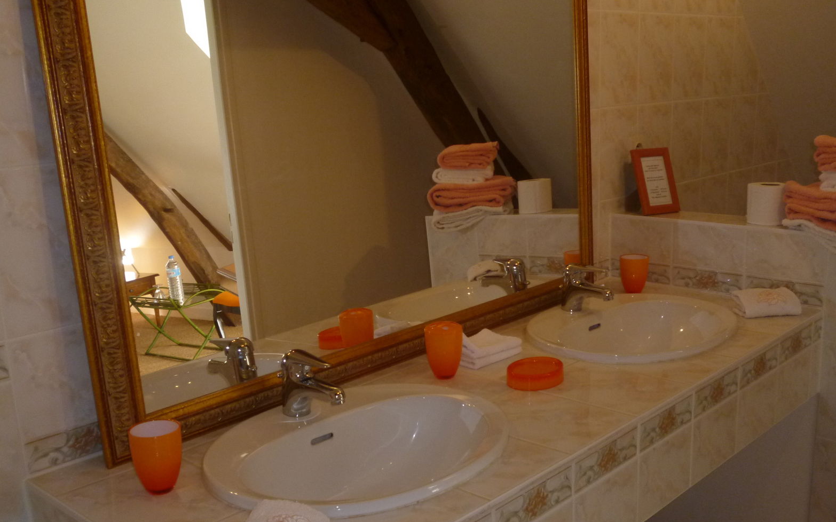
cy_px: 297
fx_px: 888
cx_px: 409
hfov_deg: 50.4
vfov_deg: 32.7
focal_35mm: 39
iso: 200
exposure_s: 1/60
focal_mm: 6.4
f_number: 3.5
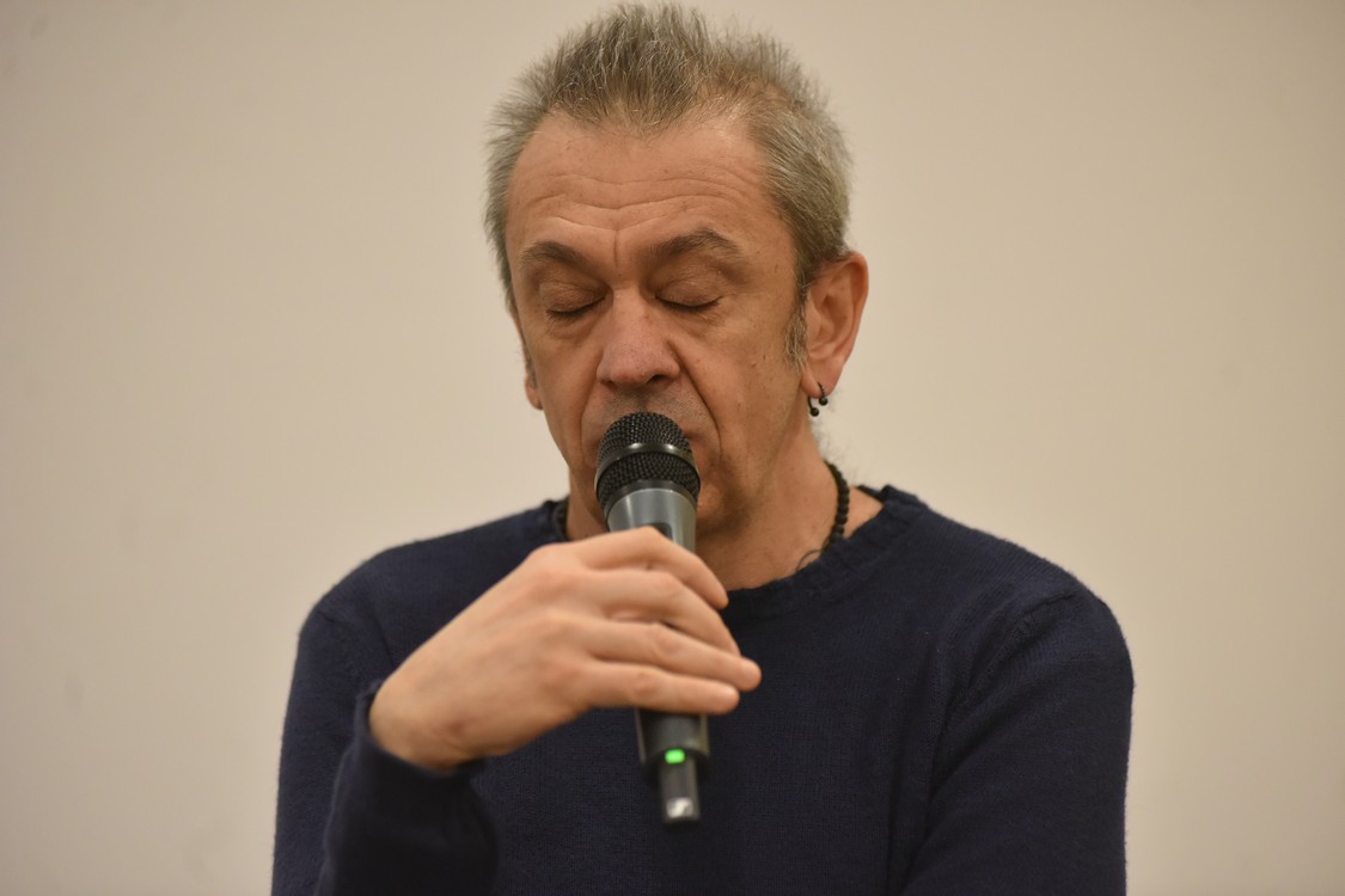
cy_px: 448
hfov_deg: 12.1
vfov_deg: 8.1
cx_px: 672
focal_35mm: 170
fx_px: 6351
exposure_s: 1/250
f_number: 3.2
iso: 3200
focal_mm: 170
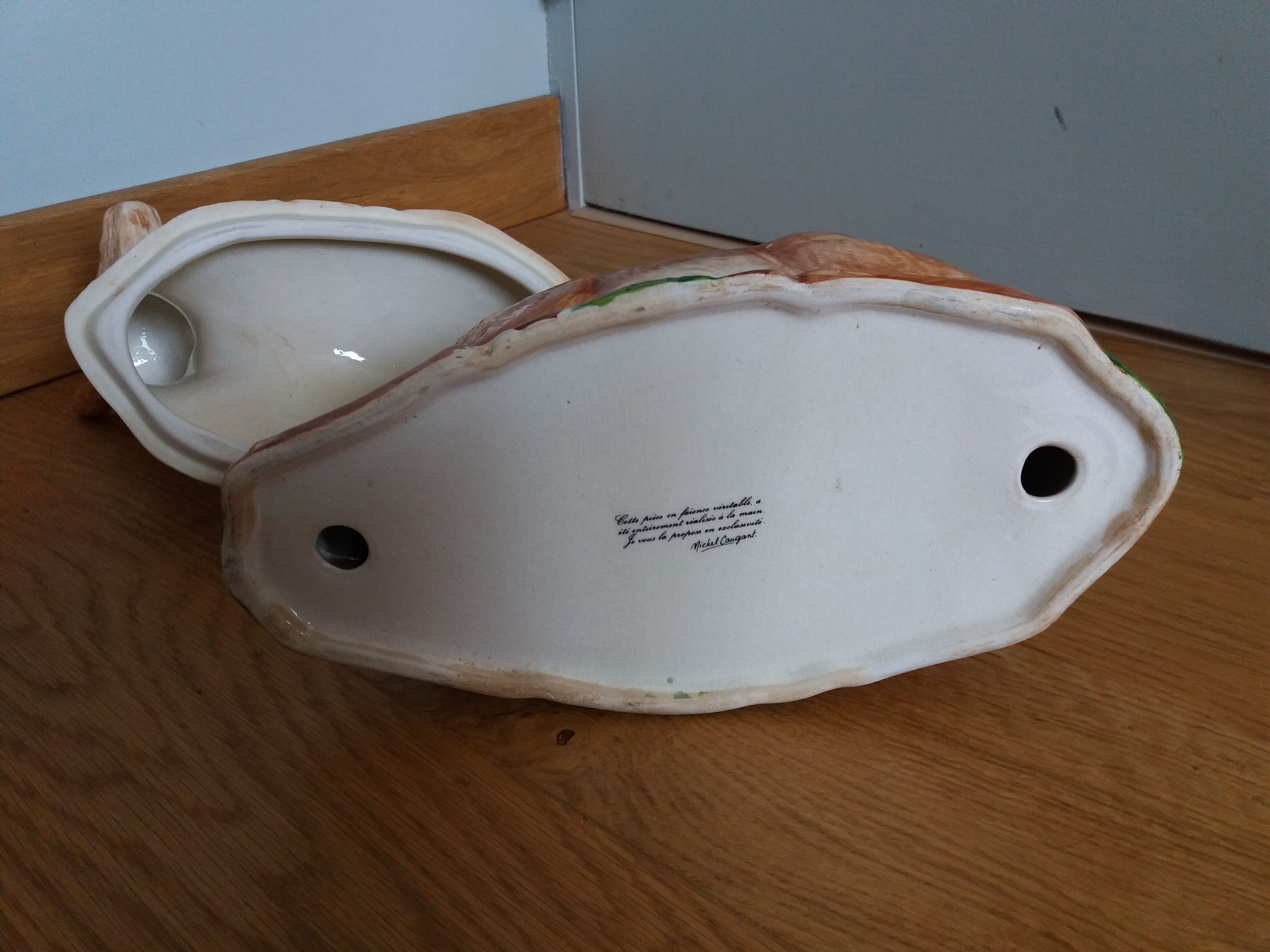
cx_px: 635
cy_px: 476
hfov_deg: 63.4
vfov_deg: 49.7
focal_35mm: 28
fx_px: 1027
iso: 125
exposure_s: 1/100
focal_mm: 3.7
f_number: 1.9
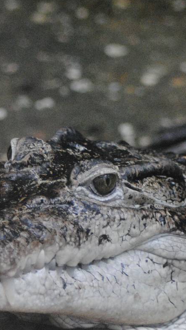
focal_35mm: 226
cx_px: 60
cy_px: 218
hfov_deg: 5.4
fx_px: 1981
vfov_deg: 9.5
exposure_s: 1/125
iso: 1600
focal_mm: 70
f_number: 4
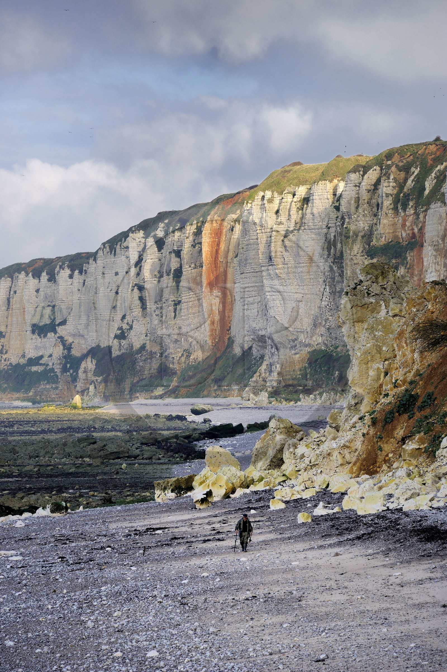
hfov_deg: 6.9
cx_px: 224
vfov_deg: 10.3
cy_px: 336
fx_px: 3730
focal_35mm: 200
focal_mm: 200
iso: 200
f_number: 9
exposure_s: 1/200
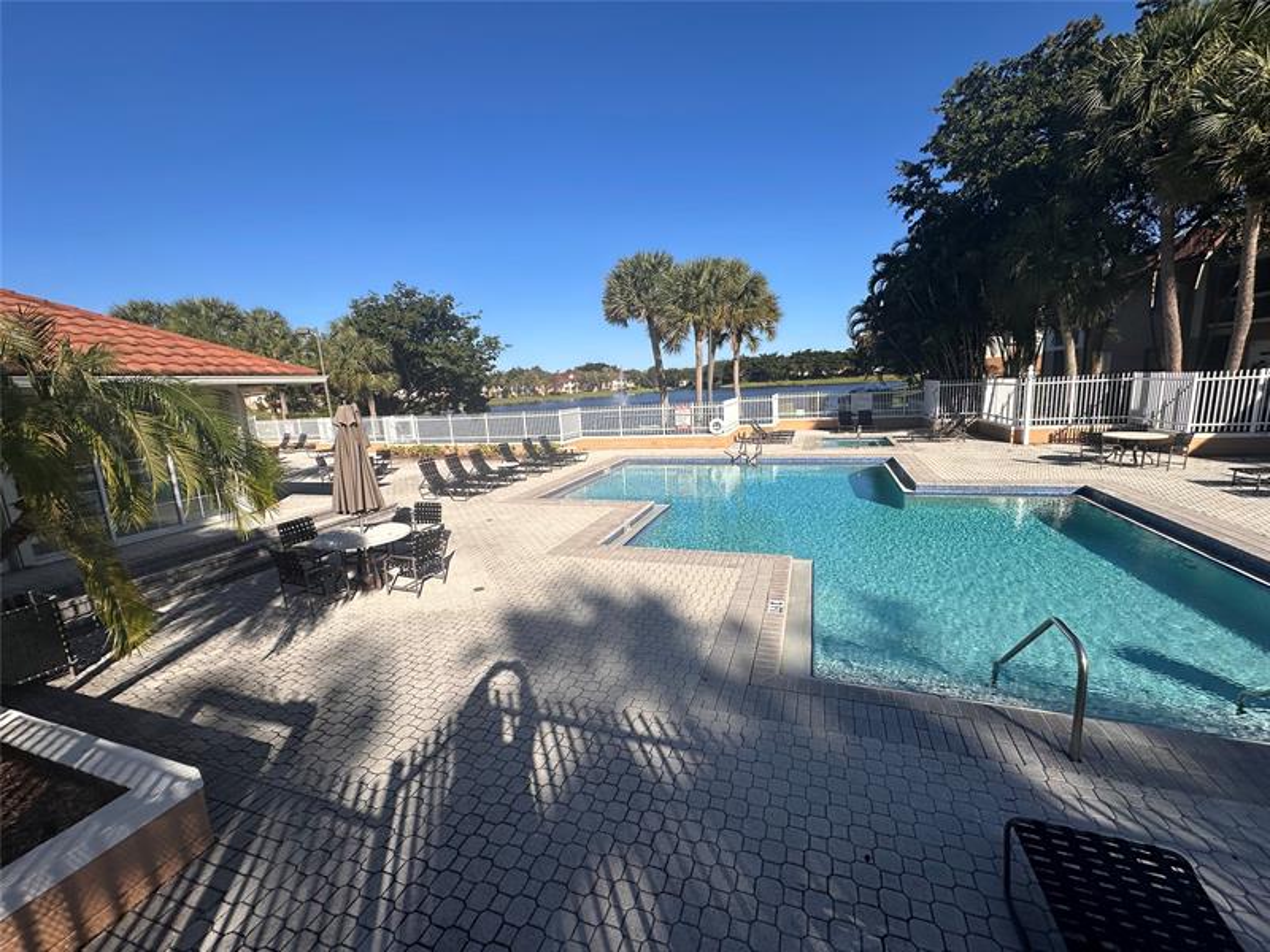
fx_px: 514
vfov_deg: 85.7
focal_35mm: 14
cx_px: 635
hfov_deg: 102.1
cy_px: 476
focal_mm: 2.22
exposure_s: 1/3401
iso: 50
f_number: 2.2
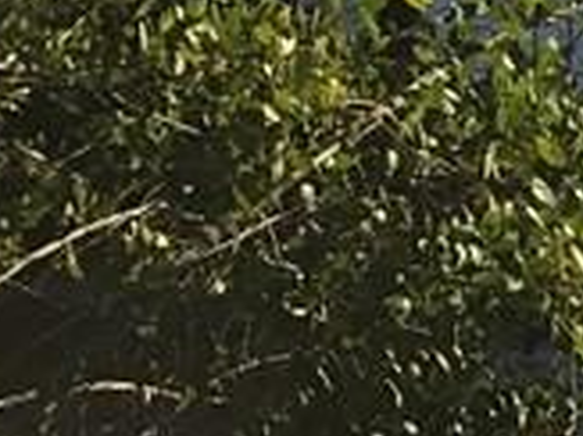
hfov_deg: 9.1
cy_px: -279
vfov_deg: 8.2
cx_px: 1720
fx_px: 2962
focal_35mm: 176
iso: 20
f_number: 1.8
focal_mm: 3.99
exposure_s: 1/2817
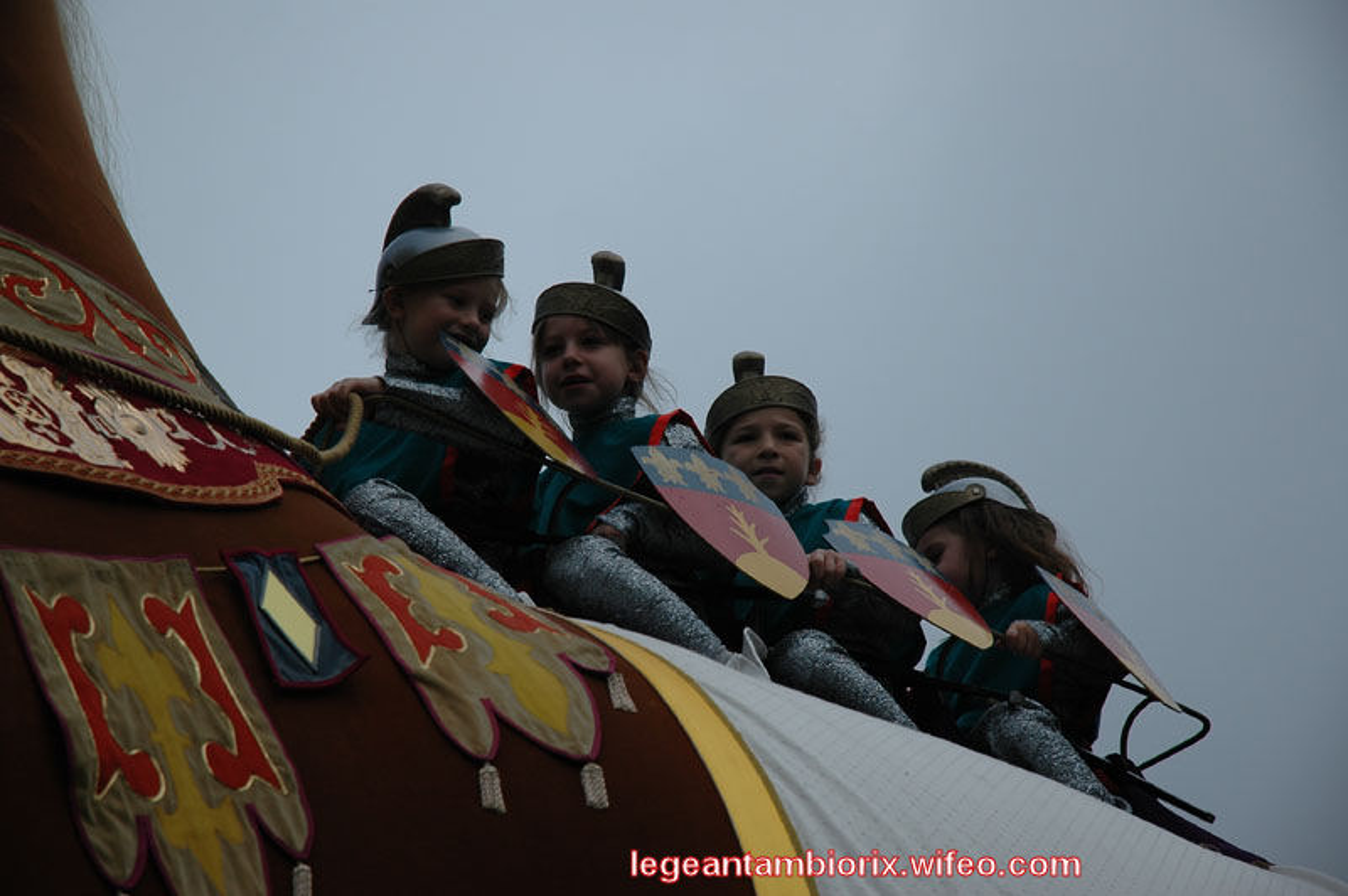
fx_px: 3928
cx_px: 674
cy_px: 448
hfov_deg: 19.5
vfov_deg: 13.0
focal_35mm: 105
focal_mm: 70
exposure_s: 1/3200
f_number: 4.5
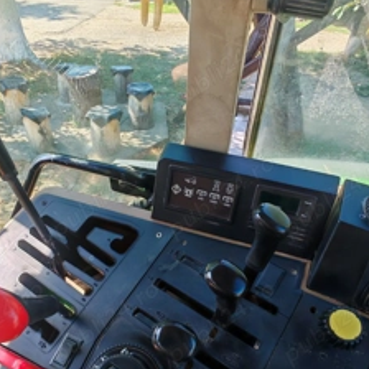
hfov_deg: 53.9
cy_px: 224
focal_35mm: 30
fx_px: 362
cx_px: 163
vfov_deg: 53.6
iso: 50
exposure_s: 1/130
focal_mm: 1.96
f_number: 2.2
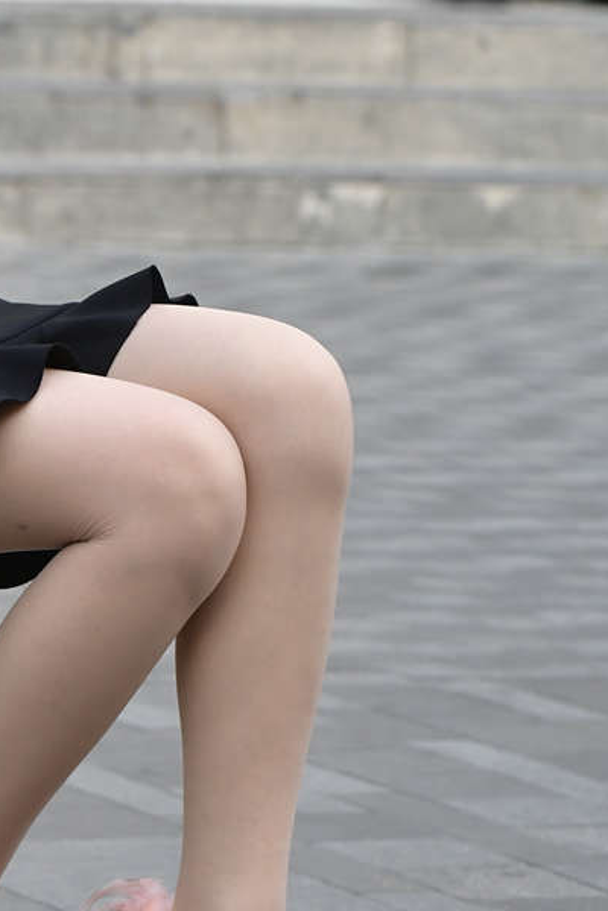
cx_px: -201
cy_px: -140
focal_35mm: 300
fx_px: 7599
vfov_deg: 6.8
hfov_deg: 4.6
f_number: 5
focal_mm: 100
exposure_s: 1/640
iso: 1250
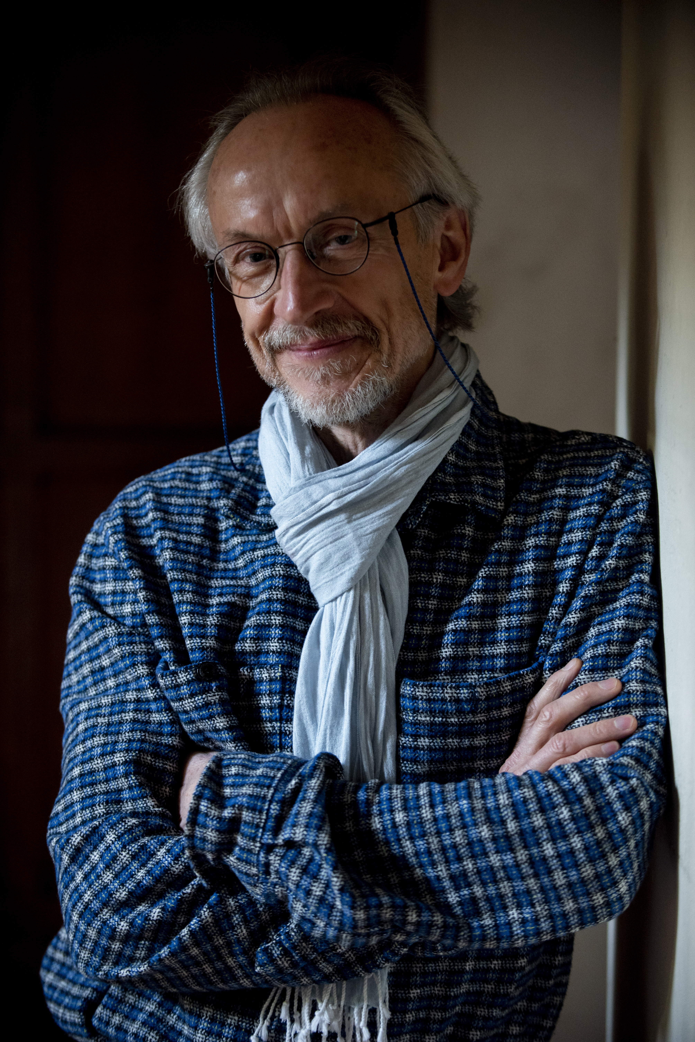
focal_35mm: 90
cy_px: 521
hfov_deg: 15.2
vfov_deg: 22.6
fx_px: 2604
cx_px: 348
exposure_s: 1/90
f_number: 3.3
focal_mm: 90
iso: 800
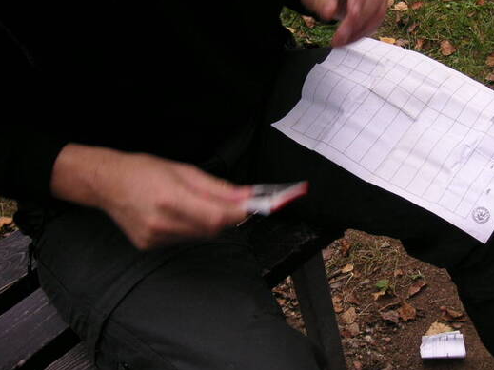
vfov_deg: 25.6
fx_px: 813
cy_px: 144
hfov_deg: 33.2
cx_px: 362
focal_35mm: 57
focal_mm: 6.1
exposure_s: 1/90
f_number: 2.8
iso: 50
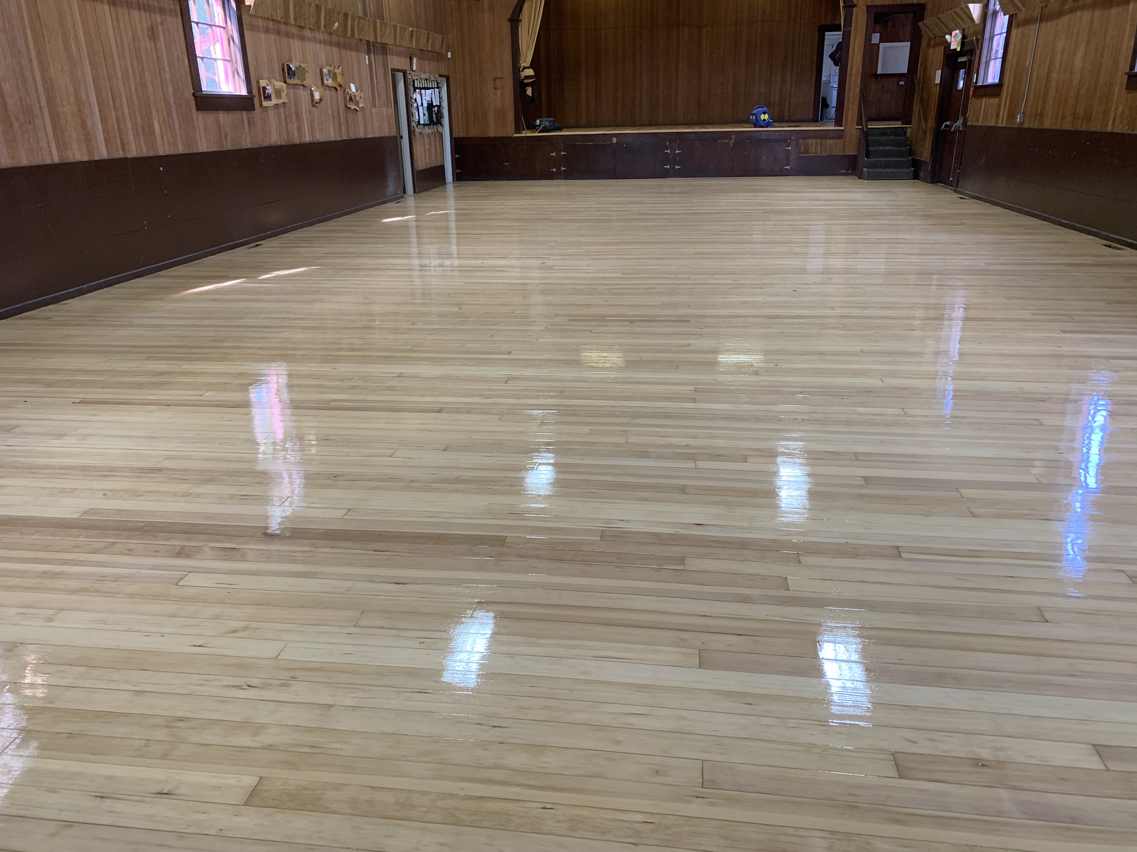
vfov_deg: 53.1
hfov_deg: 67.3
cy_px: 426
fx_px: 854
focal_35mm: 26
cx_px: 568
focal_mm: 4.25
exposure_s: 1/49
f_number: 1.8
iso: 64
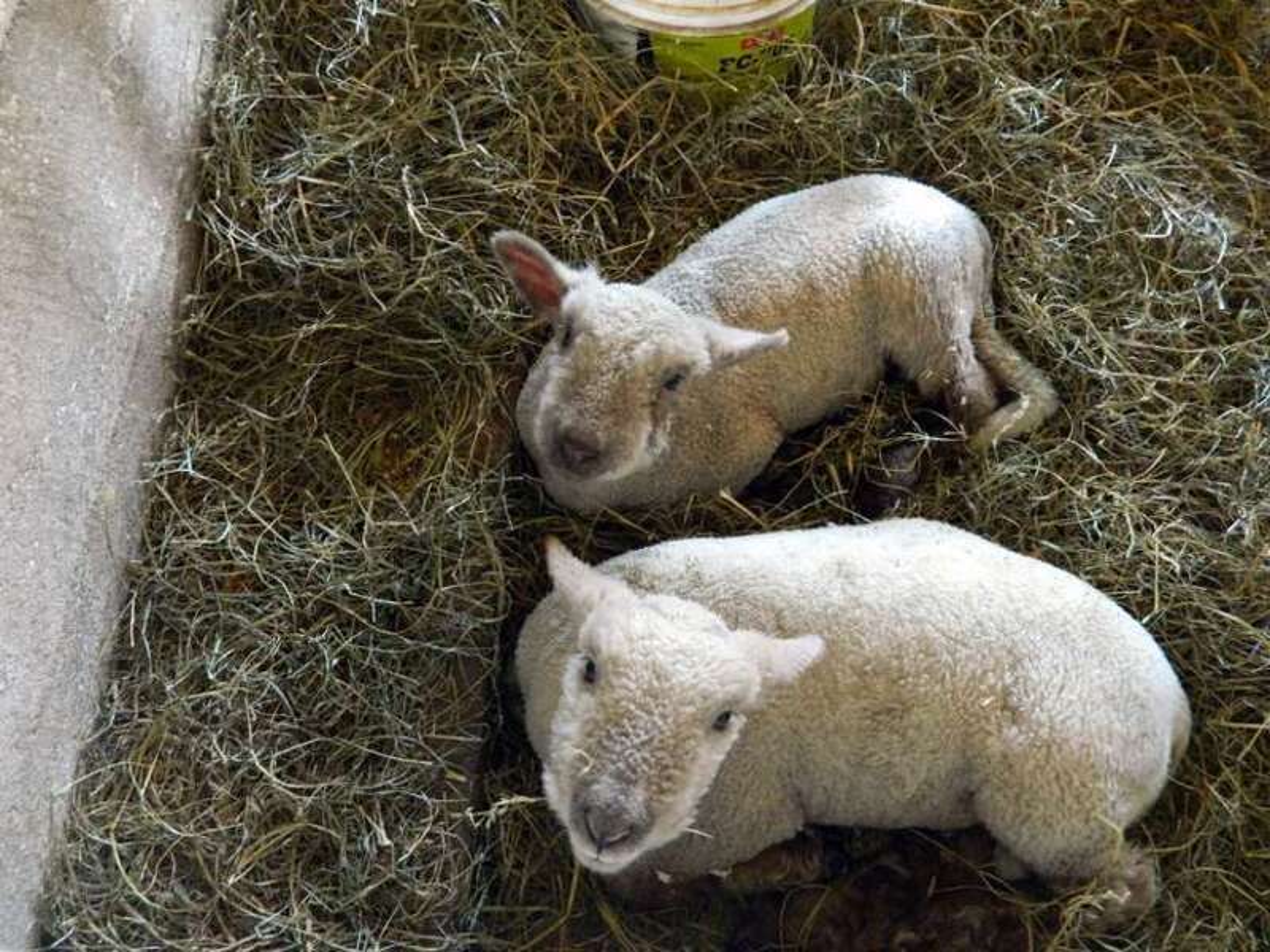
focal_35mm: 31
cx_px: 635
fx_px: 1137
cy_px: 476
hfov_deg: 58.4
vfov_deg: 45.4
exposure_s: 1/10
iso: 500
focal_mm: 5.6
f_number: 3.2
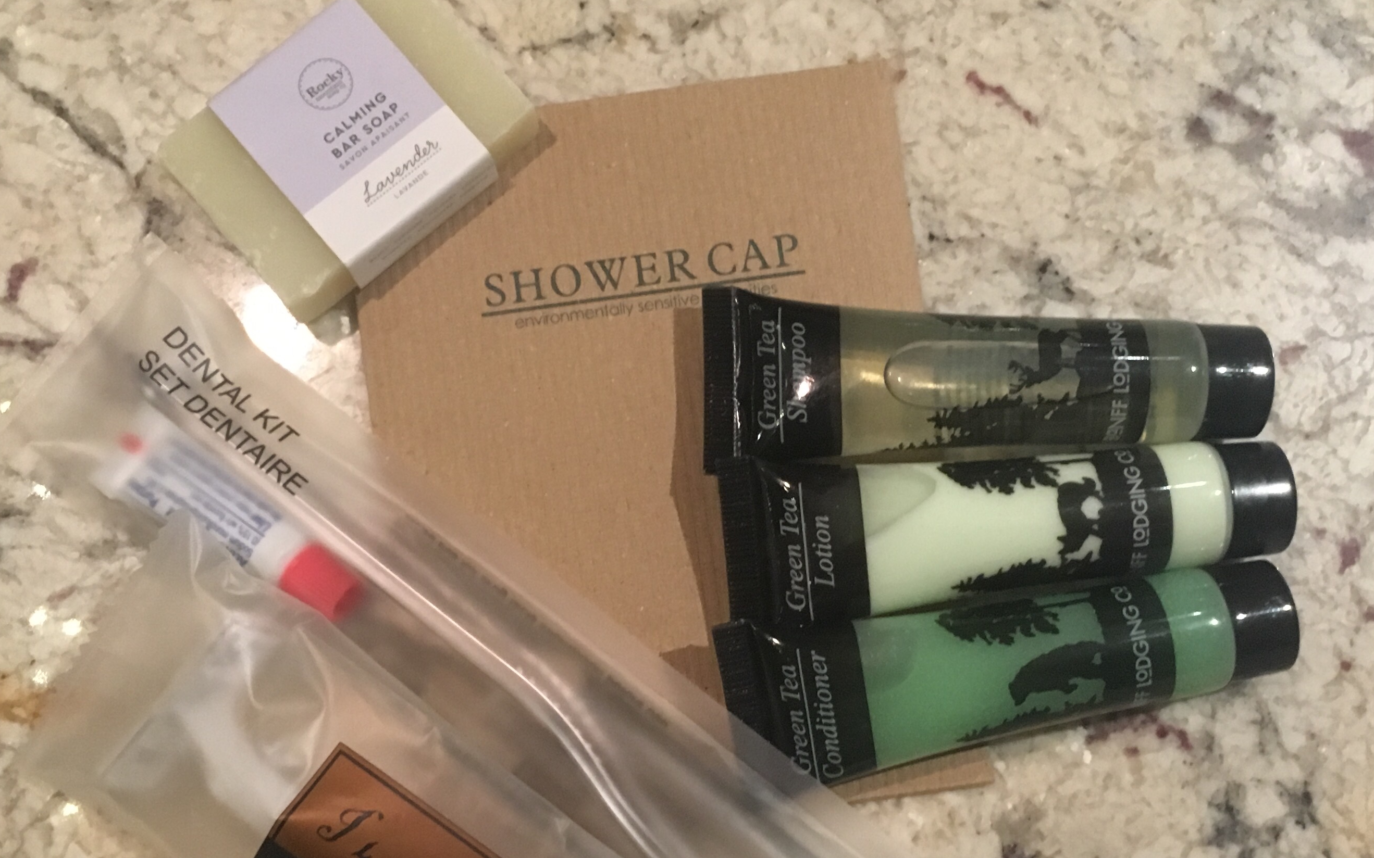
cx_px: 702
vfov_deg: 27.3
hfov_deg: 42.6
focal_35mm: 47
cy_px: 551
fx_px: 1760
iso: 250
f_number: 2.2
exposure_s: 1/15
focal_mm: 4.15
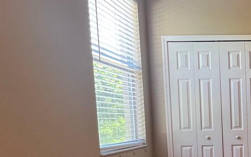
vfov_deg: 29.8
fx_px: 280
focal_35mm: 41
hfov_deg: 38.7
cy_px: 143
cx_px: 284
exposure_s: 1/60
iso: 125
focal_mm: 1.57
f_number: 1.8
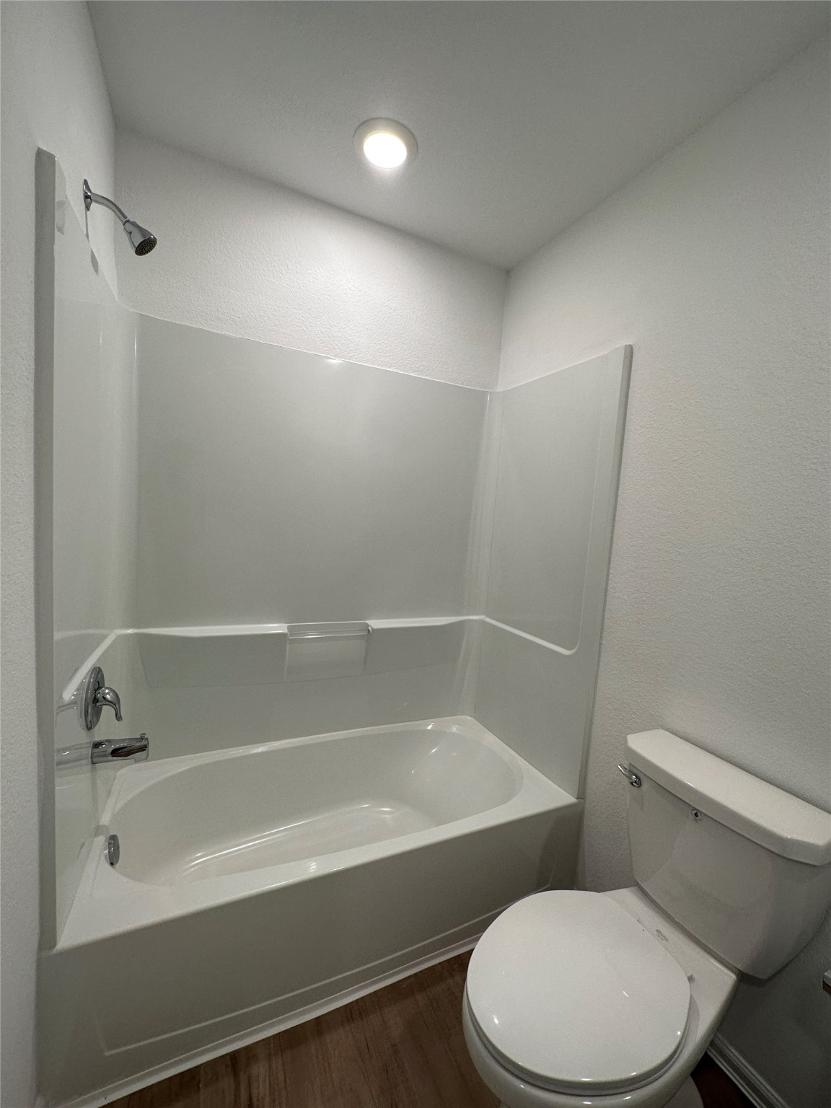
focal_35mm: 14
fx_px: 448
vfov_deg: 102.1
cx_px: 416
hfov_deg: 85.7
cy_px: 554
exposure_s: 1/120
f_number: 2.2
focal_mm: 2.22
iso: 125
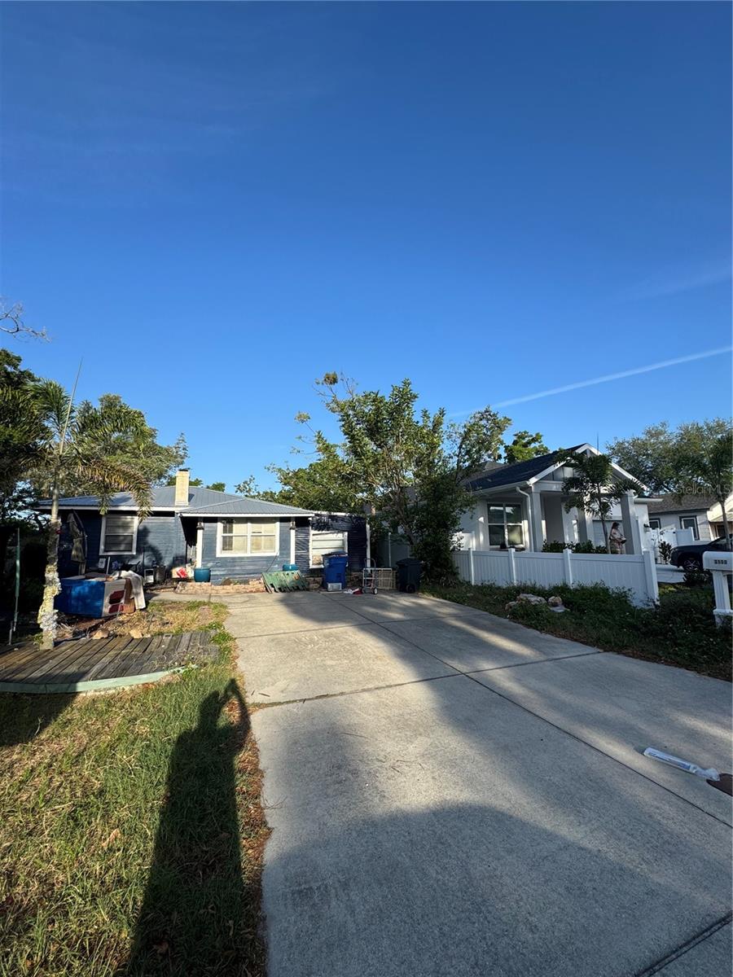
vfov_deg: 102.1
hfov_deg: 85.7
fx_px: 395
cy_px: 488
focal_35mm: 14
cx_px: 366
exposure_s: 1/1346
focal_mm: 2.22
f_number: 2.2
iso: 50
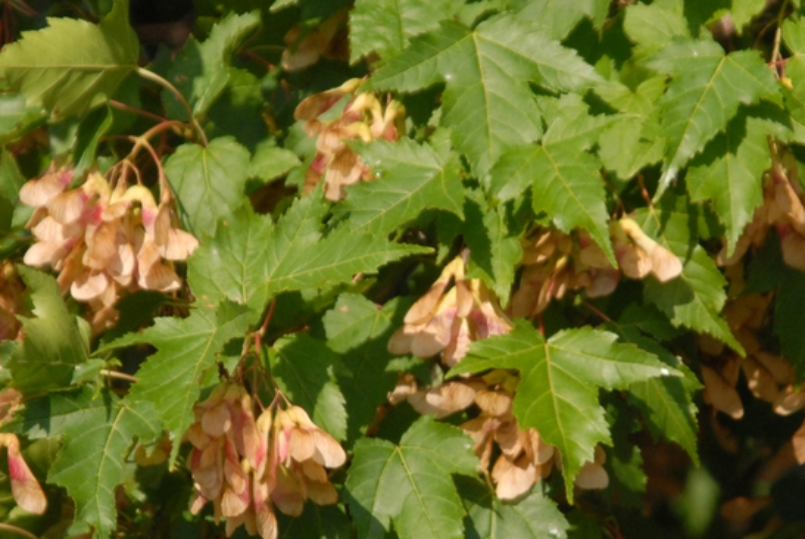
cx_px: 486
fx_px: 8482
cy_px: 388
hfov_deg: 5.4
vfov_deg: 3.6
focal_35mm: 379
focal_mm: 135
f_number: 9
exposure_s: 1/320
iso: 400
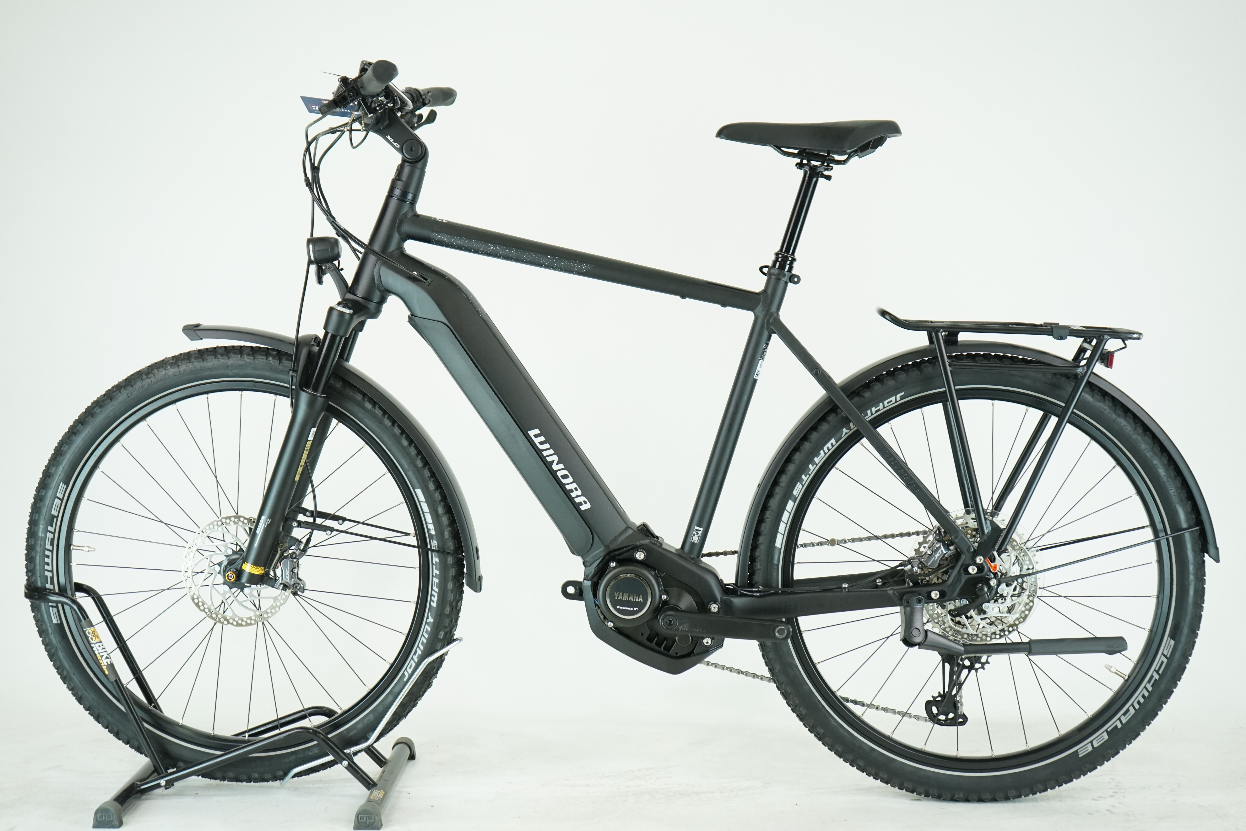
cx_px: 623
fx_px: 1834
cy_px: 416
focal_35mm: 53
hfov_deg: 37.5
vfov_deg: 25.5
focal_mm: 53
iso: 1600
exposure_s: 1/200
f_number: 5.6
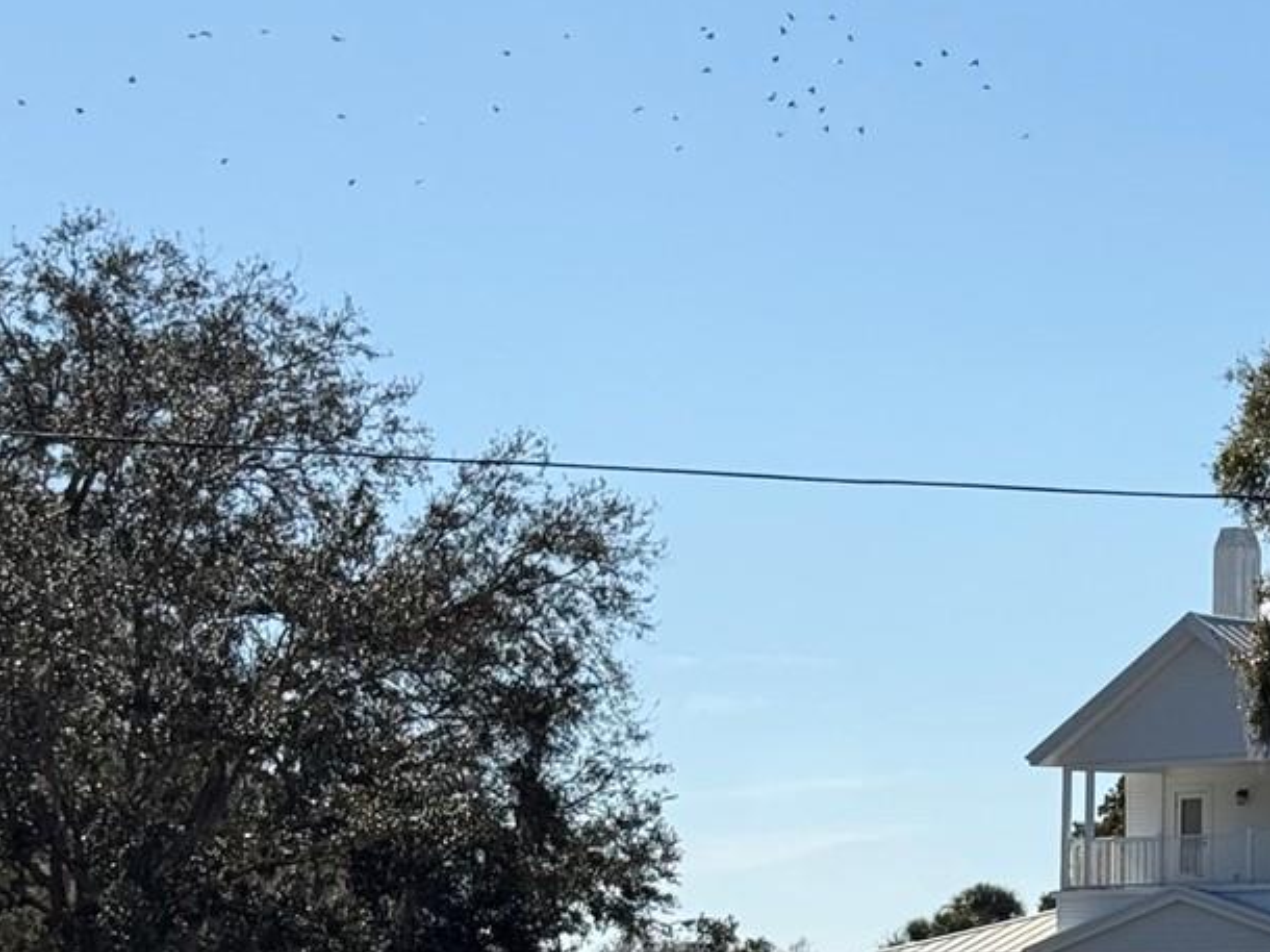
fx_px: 4621
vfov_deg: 11.7
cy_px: 842
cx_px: 1362
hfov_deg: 15.3
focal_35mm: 126
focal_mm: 6.76
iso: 64
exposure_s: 1/9901
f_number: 1.78
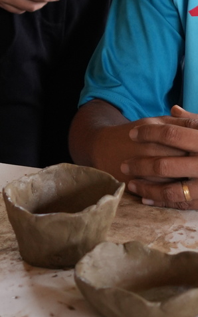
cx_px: 154
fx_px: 1330
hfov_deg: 8.5
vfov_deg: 13.0
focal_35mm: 154
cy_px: -111
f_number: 2.8
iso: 400
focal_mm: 26.7
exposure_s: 1/125
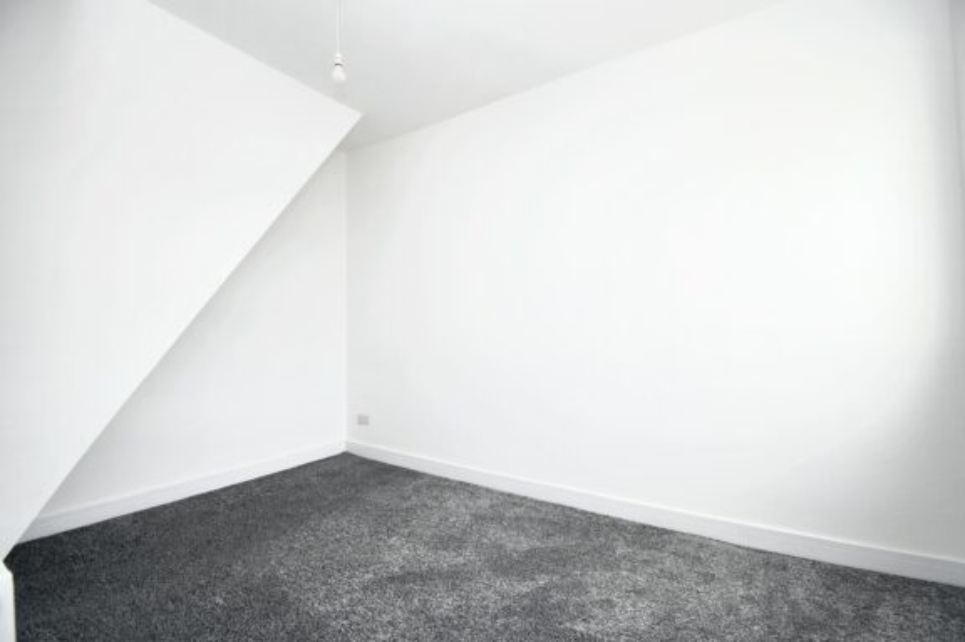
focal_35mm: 15
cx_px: 482
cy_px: 321
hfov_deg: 100.4
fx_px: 402
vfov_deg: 77.2
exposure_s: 1/80
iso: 560
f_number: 4.5
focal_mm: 10
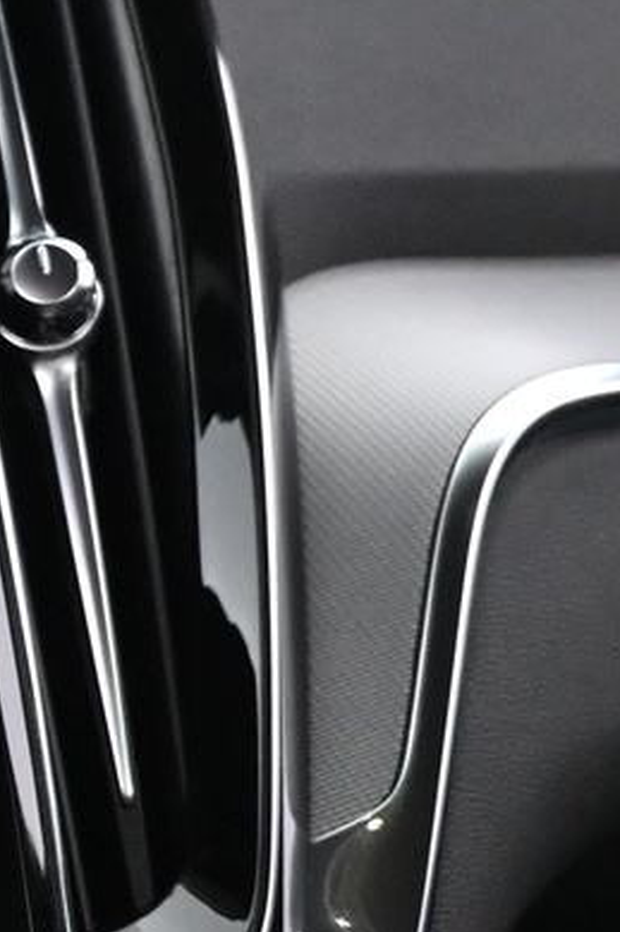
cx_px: -828
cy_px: 362
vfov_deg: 20.4
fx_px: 2585
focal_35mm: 100
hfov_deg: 11.5
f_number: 3.5
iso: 4000
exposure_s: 1/40
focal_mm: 16
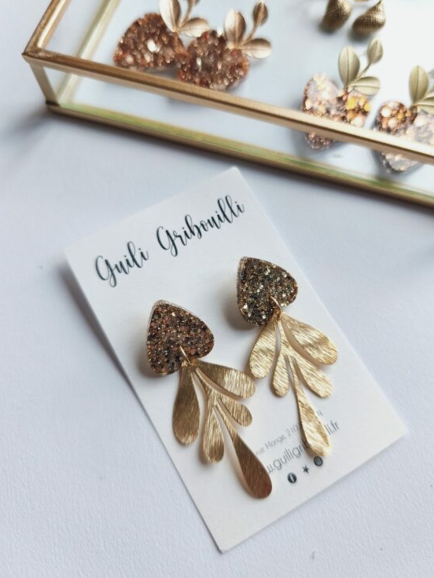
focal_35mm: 25
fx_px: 418
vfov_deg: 69.4
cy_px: 280
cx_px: 232
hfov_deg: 54.8
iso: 250
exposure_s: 1/50
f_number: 1.65
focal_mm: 6.18
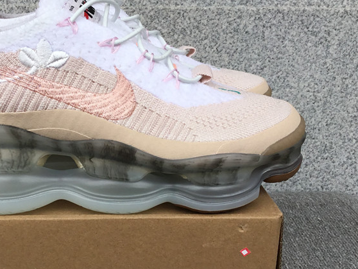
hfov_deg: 37.7
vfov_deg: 29.0
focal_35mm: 50
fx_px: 517
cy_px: 165
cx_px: 115
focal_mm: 3.3
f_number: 2.4
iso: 25
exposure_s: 1/424
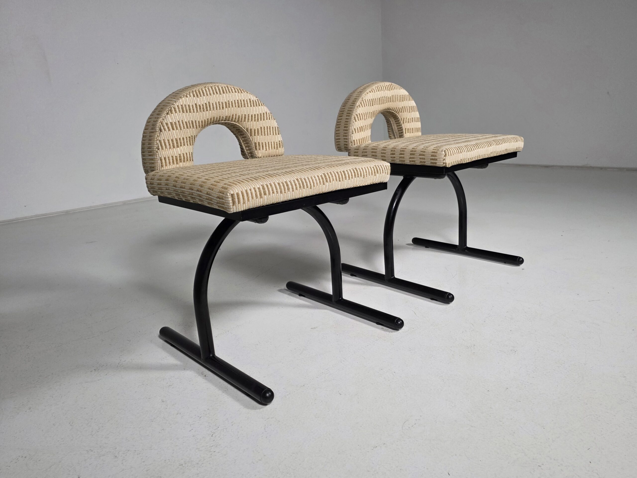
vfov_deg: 58.9
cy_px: 239
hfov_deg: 73.9
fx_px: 423
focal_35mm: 23
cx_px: 318
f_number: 1.7
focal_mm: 6.3
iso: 250
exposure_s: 1/101
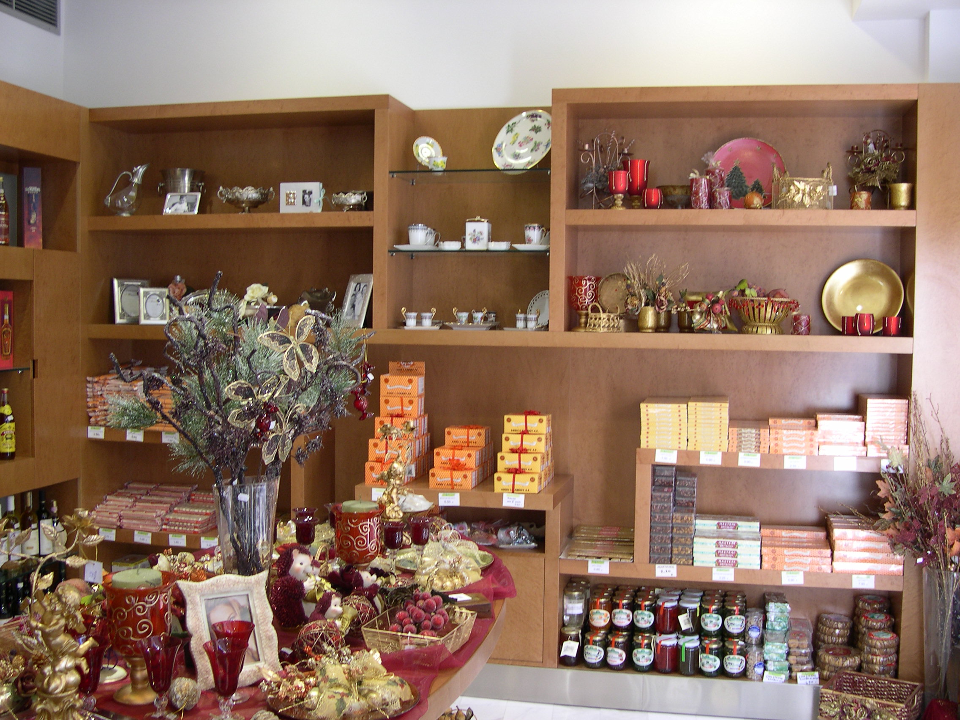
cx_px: 480
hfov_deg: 49.0
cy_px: 360
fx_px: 1054
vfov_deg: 37.7
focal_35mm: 38
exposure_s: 1/38.3
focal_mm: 8
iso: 100
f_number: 2.8
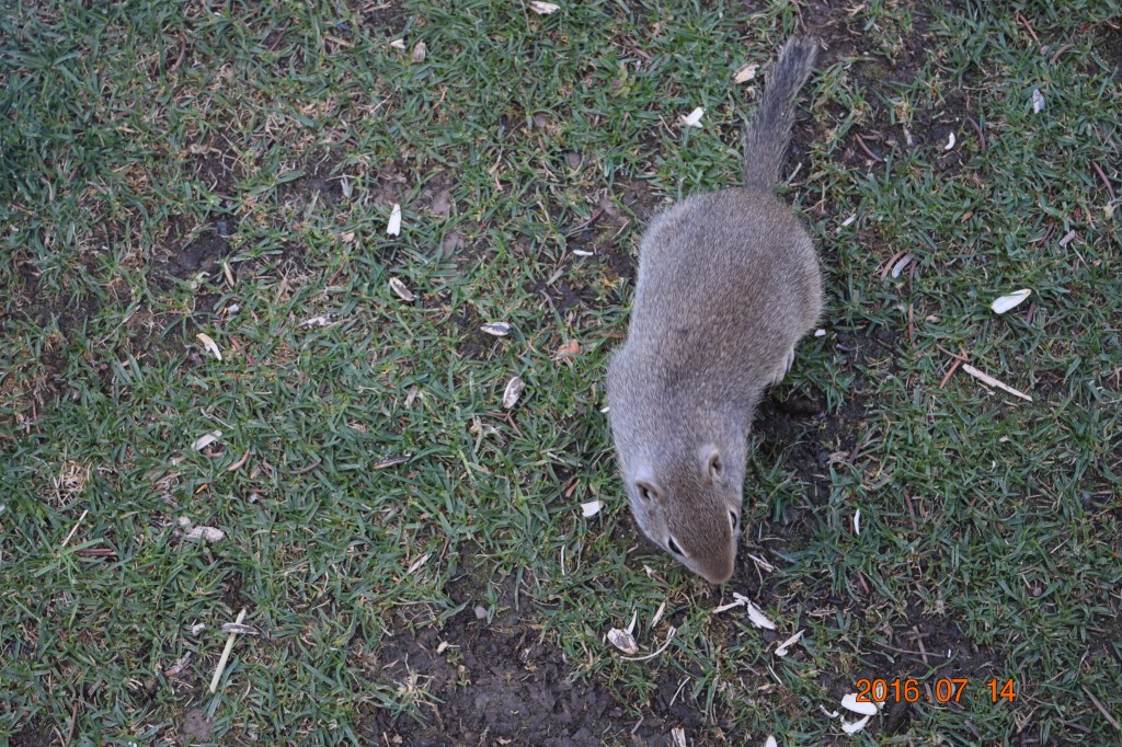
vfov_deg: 16.5
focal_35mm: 82
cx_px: 561
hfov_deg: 24.6
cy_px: 374
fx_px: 2570
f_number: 5.6
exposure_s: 1/125
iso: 400
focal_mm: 55
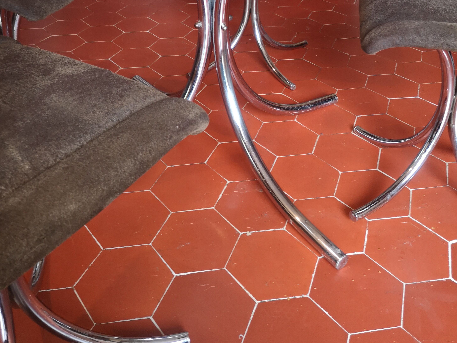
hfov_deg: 50.1
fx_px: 488
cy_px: 59
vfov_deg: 37.0
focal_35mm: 37
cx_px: 234
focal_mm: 3.95
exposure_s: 1/33.3
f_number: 1.8
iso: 160
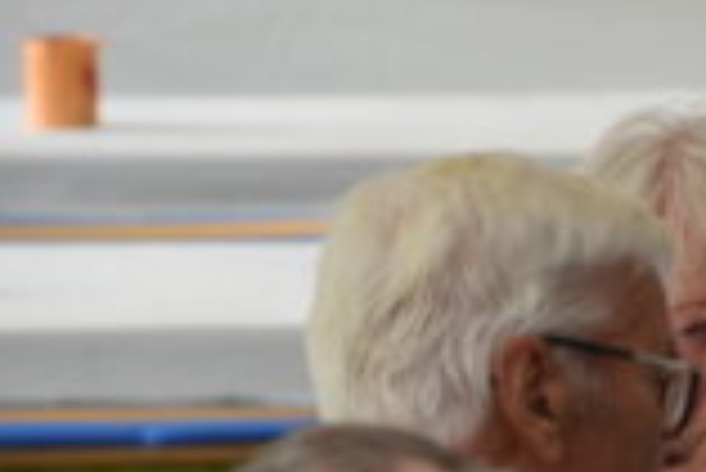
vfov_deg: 2.1
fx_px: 12778
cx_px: 800
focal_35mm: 651
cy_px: 506
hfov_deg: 3.2
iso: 800
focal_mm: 170
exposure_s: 1/500
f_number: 6
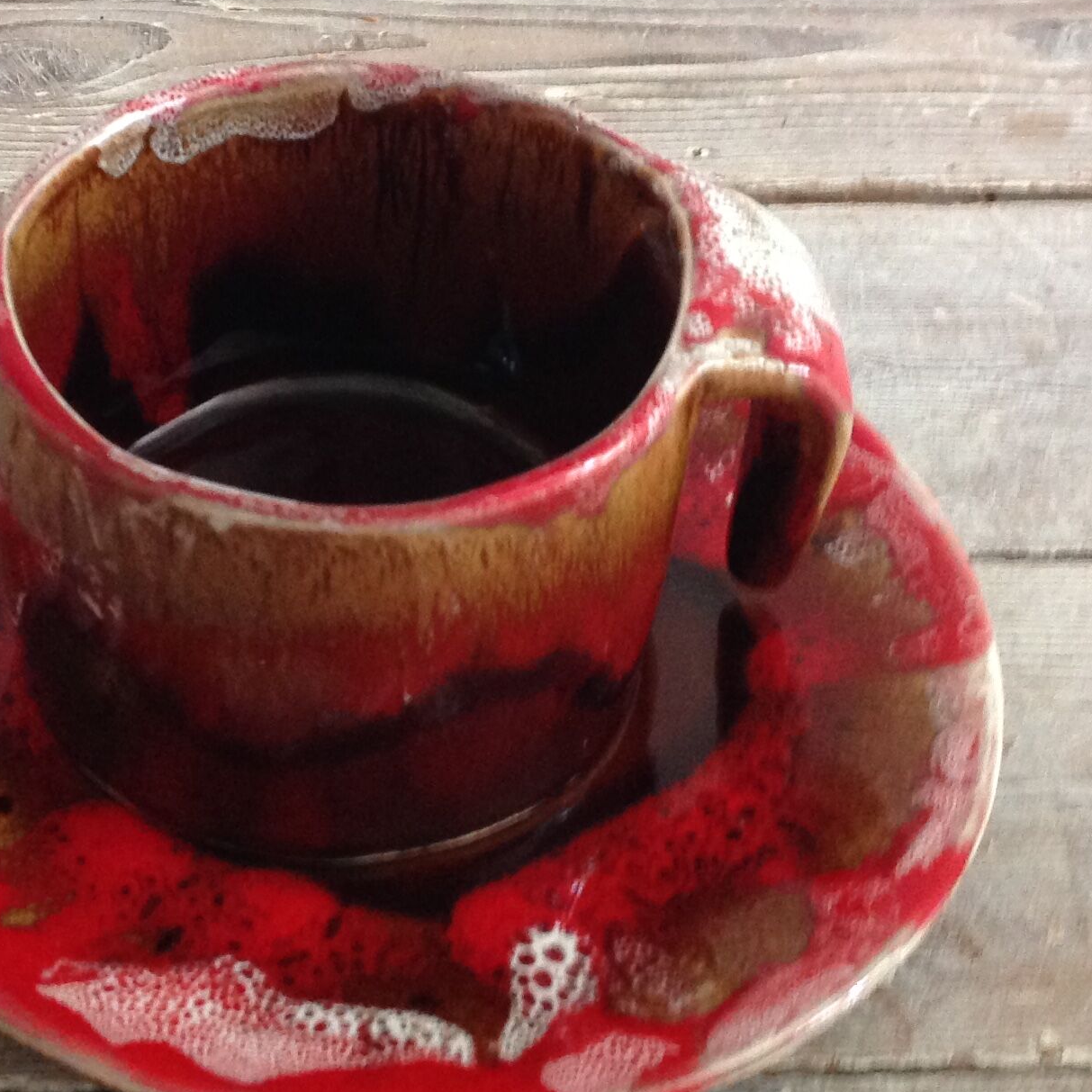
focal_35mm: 66
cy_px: 440
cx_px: 421
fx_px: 2356
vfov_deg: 26.1
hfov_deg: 26.0
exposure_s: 1/15
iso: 320
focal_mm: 4.28
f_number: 2.4
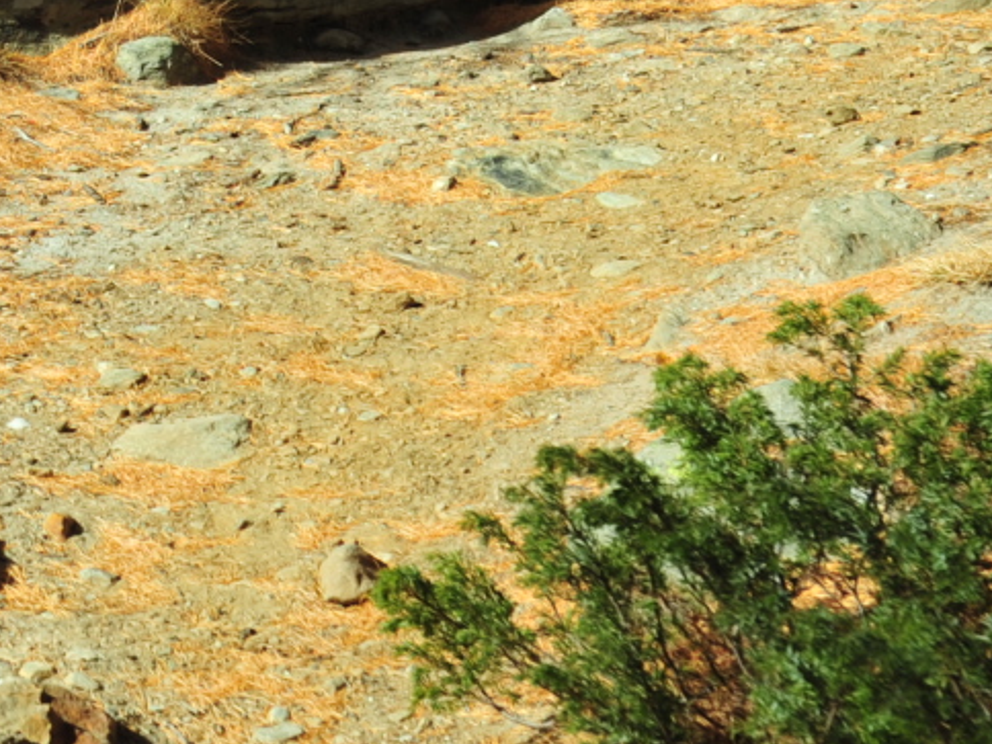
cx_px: -642
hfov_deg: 12.5
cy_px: -223
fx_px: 4241
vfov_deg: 9.8
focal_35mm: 148
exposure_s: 1/200
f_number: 7.1
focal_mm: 35
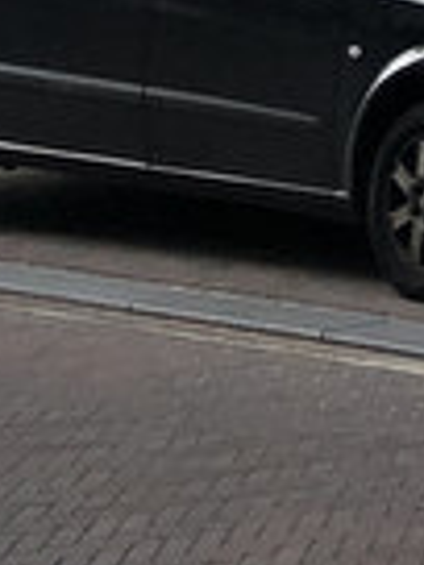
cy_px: -1109
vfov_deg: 8.6
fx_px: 3136
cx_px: 1422
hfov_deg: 6.7
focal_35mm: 192
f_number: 1.8
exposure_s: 1/747
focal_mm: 3.99
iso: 20
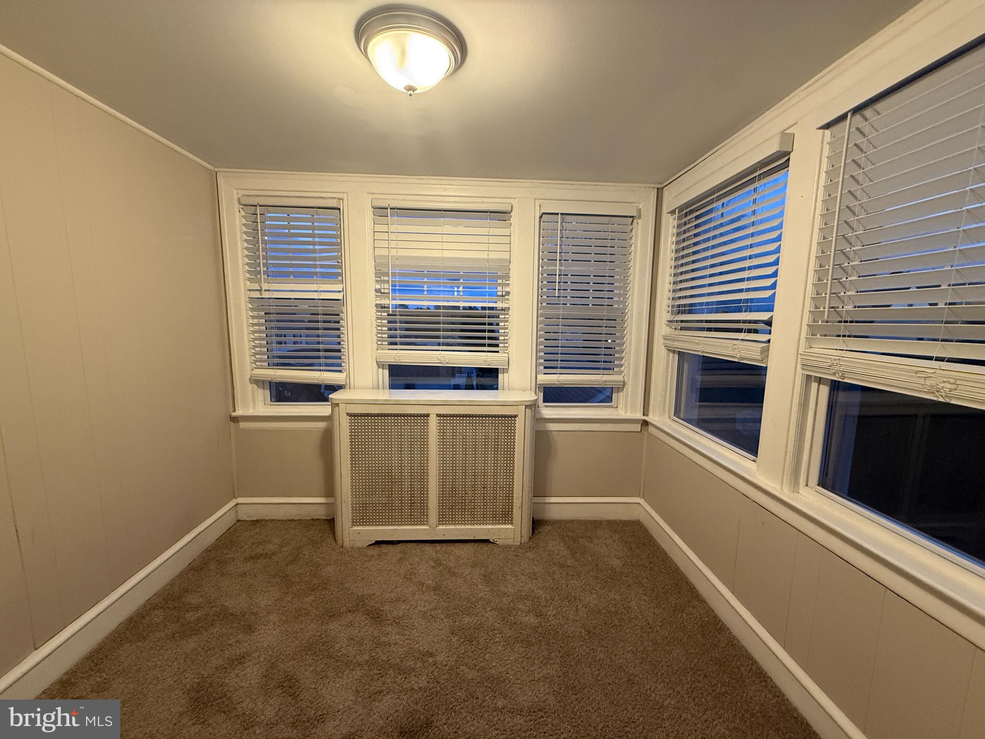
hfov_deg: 102.1
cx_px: 492
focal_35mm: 14
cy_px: 370
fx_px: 398
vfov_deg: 85.7
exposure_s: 1/60
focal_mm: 2.22
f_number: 2.2
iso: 320
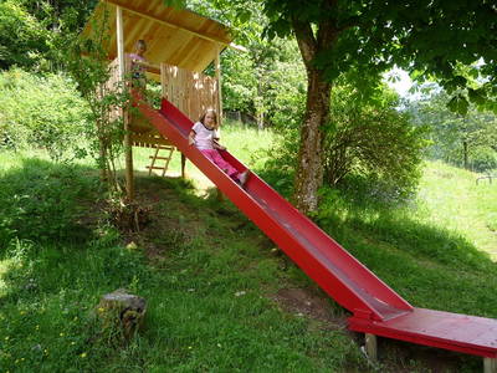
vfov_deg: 46.8
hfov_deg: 60.0
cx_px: 248
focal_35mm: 30
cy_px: 186
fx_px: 431
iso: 100
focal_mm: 5.2
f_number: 4
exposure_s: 1/100
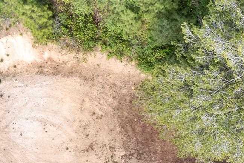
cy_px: 176
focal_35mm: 85
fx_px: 576
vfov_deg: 15.7
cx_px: 79
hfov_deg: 23.8
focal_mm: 8.38
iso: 100
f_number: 2.8
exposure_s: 1/500
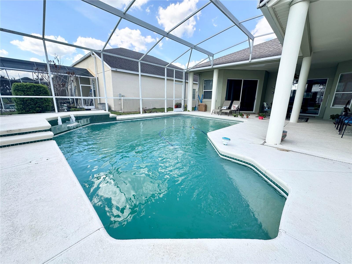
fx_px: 142
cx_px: 176
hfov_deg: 102.1
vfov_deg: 85.7
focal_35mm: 14
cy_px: 132
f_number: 2.2
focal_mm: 2.22
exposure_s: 1/433
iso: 40
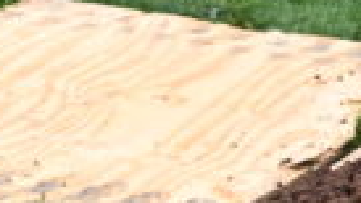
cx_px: -377
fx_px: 3072
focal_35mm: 321
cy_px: -215
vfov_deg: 3.7
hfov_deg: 6.5
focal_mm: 41
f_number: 2.8
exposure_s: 1/60
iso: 100
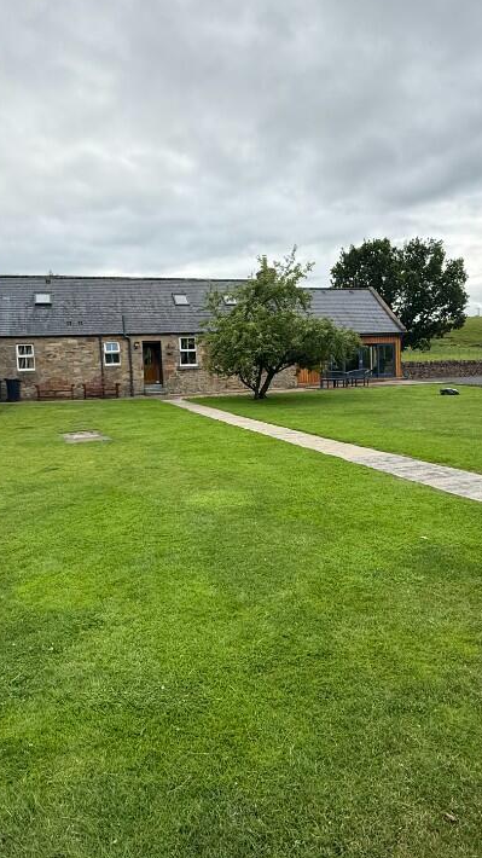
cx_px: 238
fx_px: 500
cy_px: 408
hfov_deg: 51.4
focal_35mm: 22
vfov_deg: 81.2
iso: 64
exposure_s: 1/830
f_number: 2.2
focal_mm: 2.22
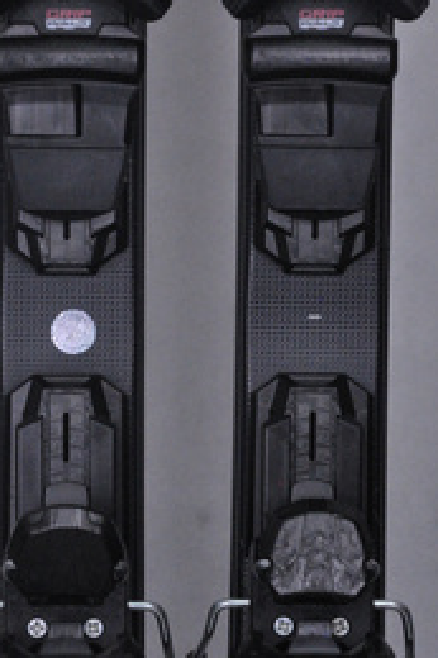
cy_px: 344
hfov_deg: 7.0
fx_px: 3561
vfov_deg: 10.6
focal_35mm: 195
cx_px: 186
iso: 3200
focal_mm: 75
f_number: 9.5
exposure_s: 1/125
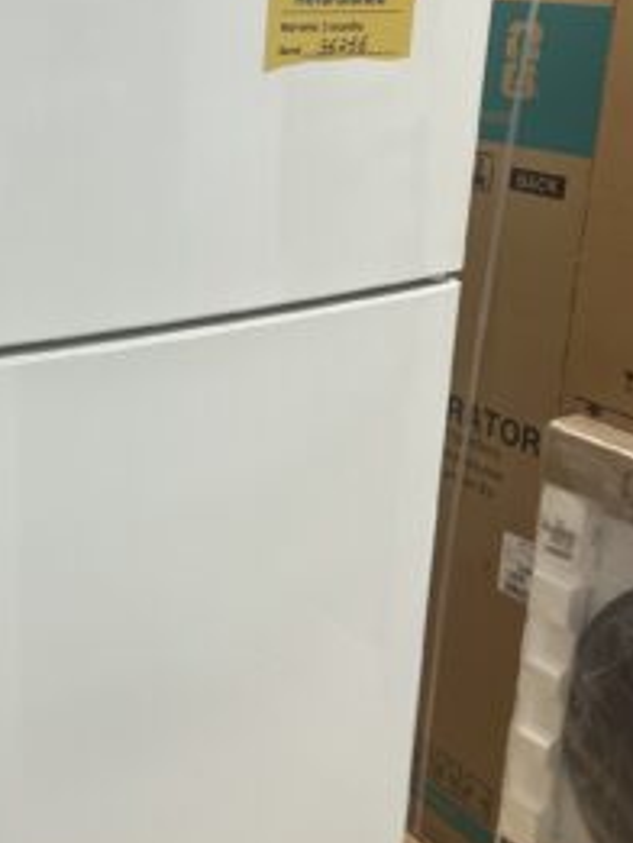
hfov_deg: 25.1
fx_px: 1389
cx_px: 97
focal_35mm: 57
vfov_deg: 33.7
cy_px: 463
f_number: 1.5
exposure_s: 1/100
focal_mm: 5.7
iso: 80
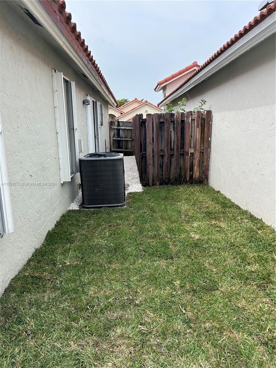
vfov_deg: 67.3
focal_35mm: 26
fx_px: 276
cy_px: 184
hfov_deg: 53.1
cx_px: 138
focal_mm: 5.7
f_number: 1.5
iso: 50
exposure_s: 1/1669
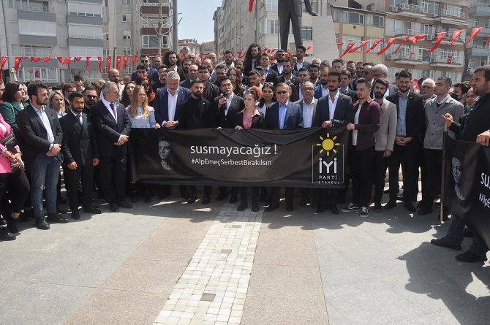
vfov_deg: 47.8
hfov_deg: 67.4
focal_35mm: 27
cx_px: 245
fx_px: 367
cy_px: 162
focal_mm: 18
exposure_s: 1/200
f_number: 16
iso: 400
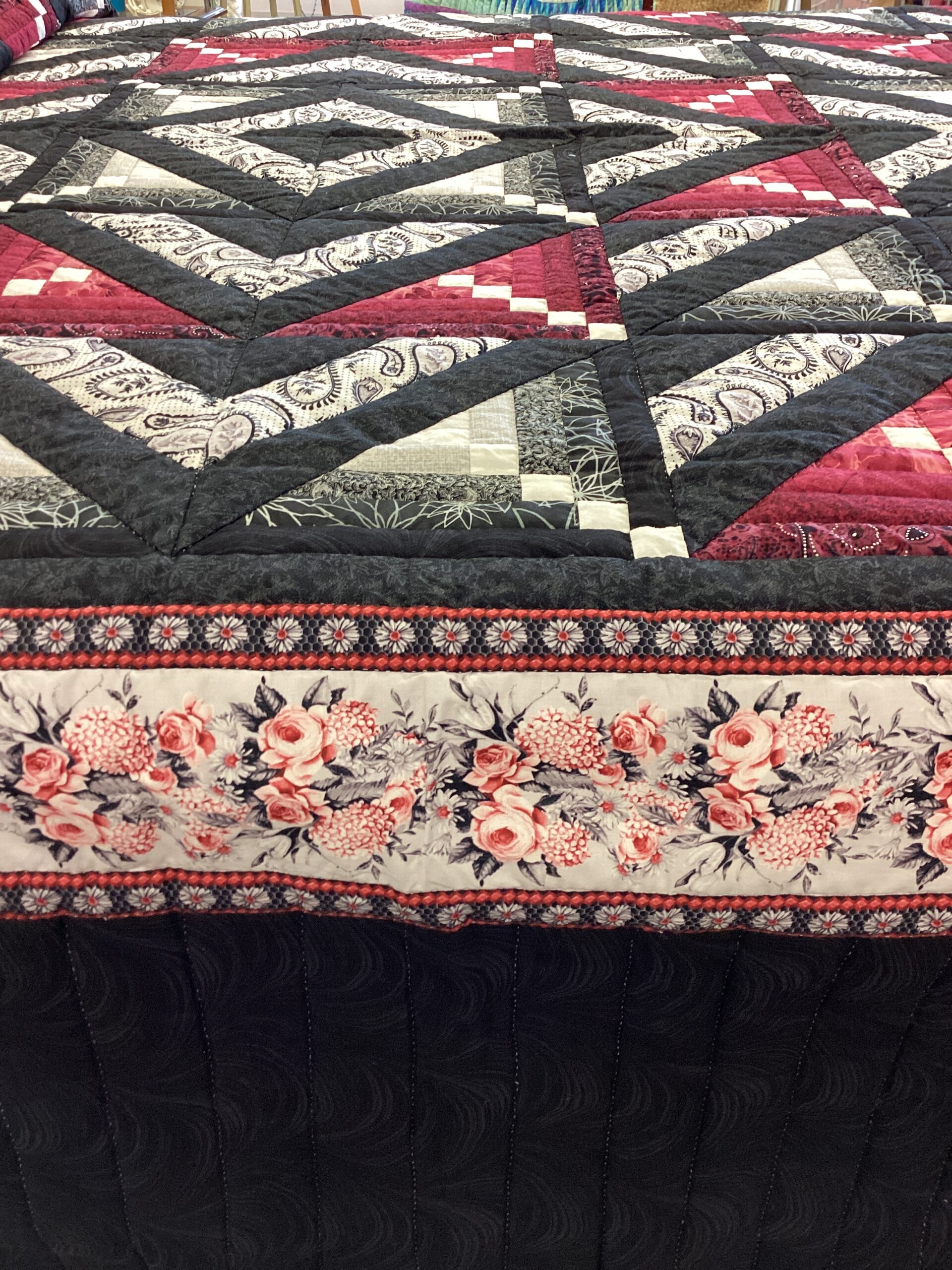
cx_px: 476
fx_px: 1137
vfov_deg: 58.4
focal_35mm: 31
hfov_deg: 45.4
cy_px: 635
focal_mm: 3.3
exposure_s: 1/50
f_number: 2.4
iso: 200
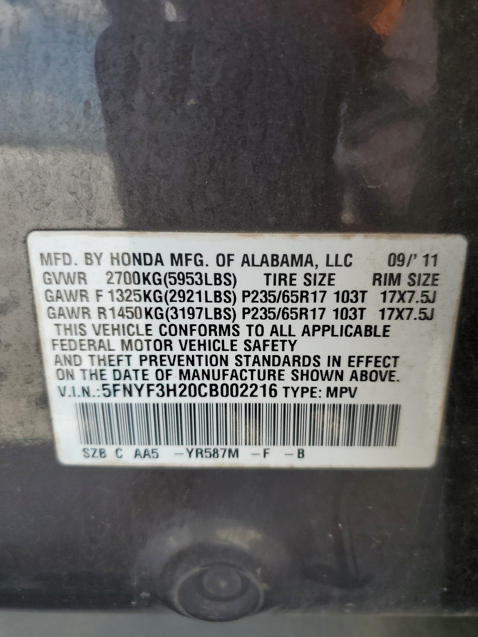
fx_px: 479
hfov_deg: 53.1
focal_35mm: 26
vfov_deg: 67.3
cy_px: 318
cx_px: 239
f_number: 1.5
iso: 50
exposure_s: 1/455
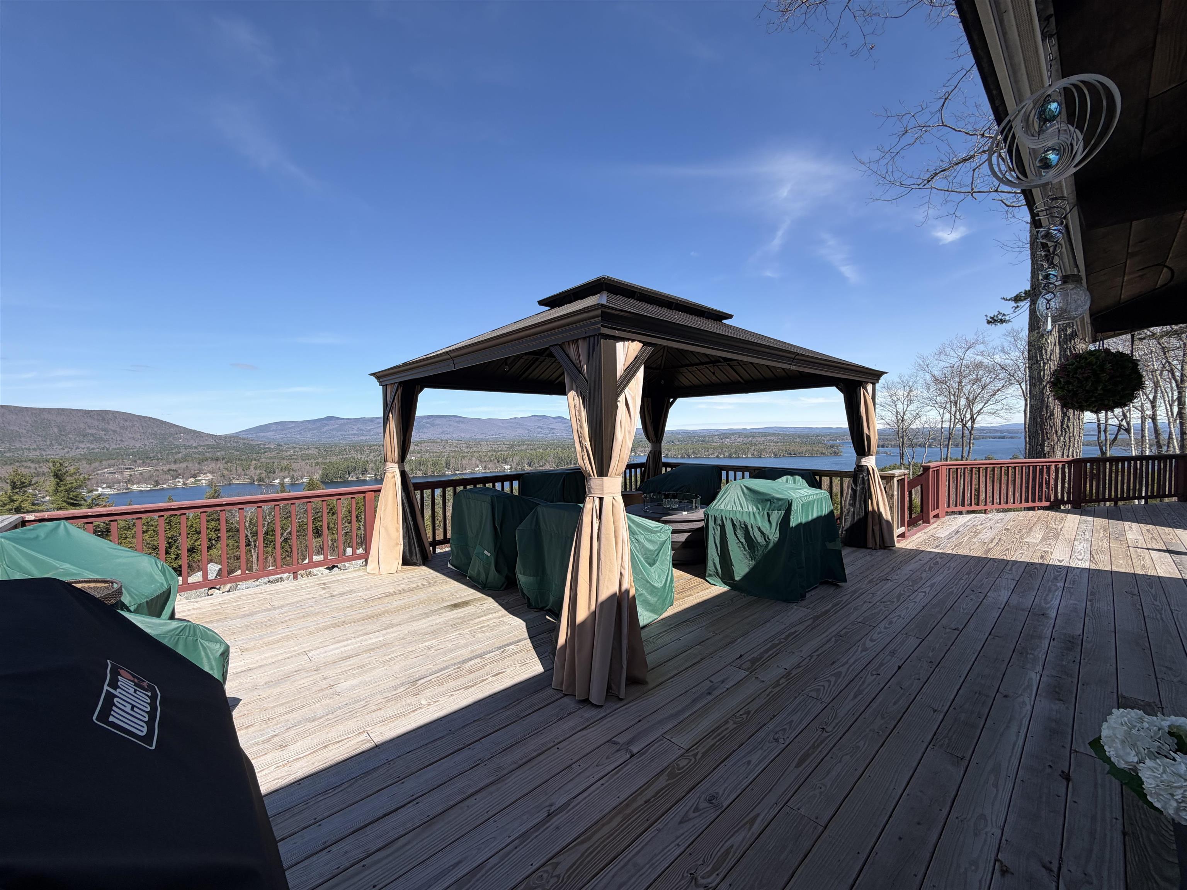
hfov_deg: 102.1
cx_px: 594
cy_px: 445
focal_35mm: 14
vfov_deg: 85.7
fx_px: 480
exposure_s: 1/770
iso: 20
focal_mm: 2.22
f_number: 2.2
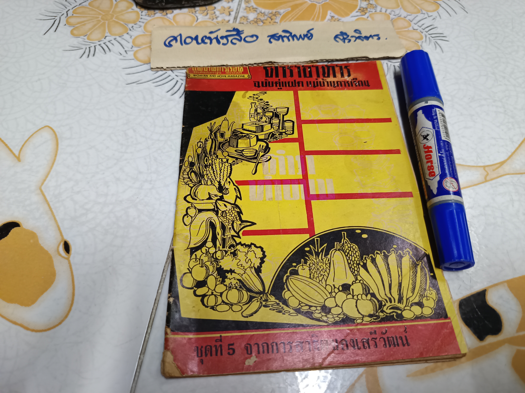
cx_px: 262
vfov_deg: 56.8
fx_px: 364
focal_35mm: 24
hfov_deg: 71.6
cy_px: 196
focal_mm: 5.31
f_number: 1.7
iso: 975
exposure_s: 1/25
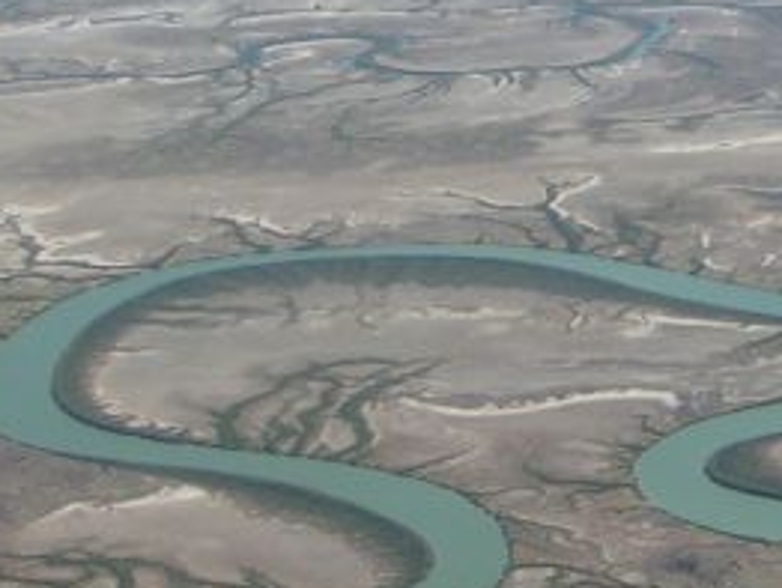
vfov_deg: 12.7
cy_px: 116
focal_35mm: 116
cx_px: 785
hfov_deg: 16.6
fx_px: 2623
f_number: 5.6
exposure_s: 1/640
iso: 50
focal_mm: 5.8
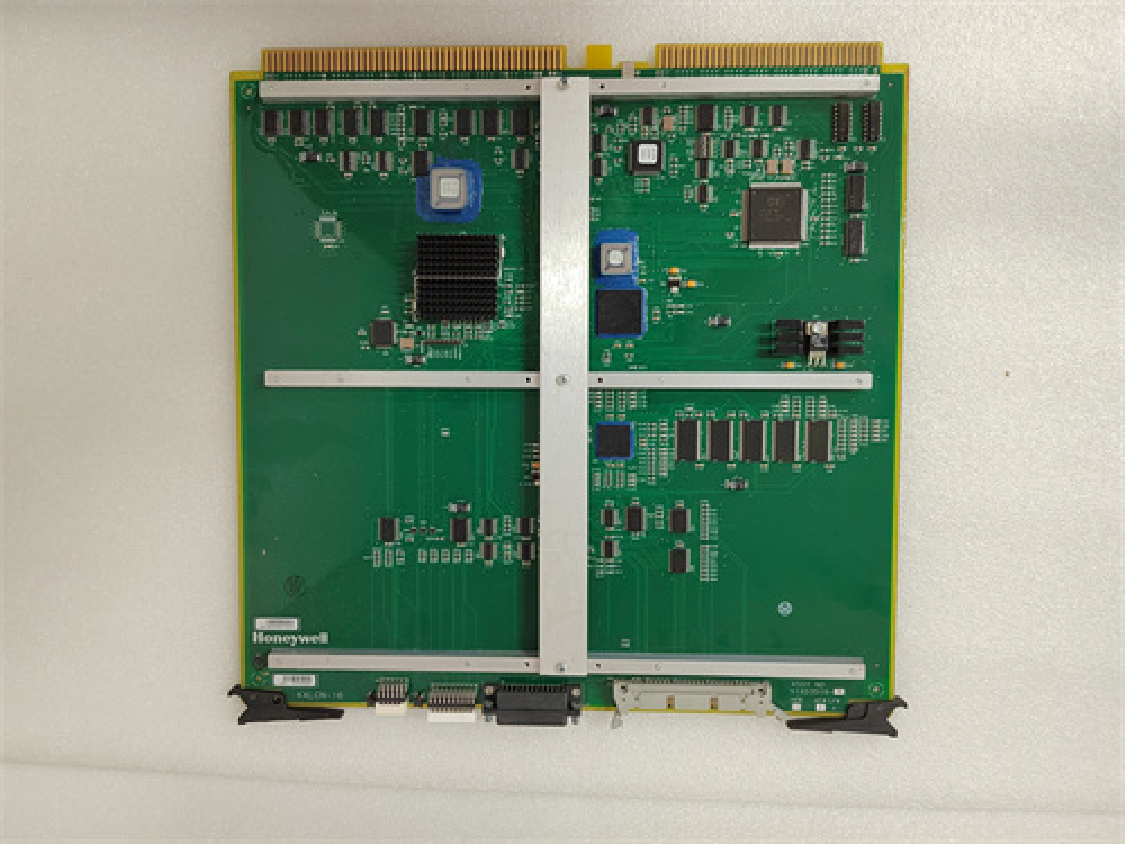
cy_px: 422
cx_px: 562
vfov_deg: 58.9
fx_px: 747
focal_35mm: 23
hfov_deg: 73.9
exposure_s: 1/50
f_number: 1.9
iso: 1300
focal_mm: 5.52
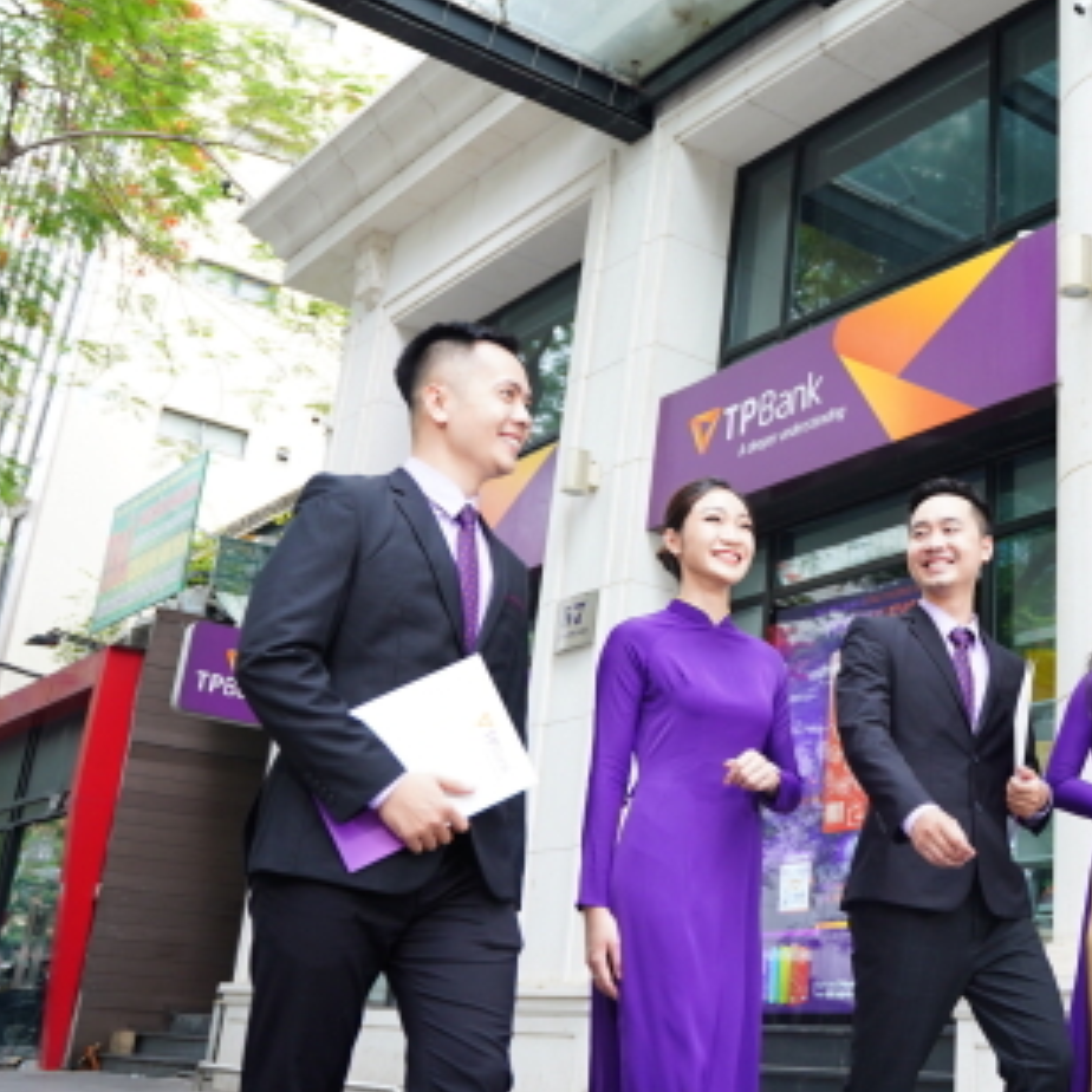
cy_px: 363
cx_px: 964
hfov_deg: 35.5
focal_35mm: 45
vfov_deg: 37.2
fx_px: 1606
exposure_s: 1/500
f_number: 2.8
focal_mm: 24
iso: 800
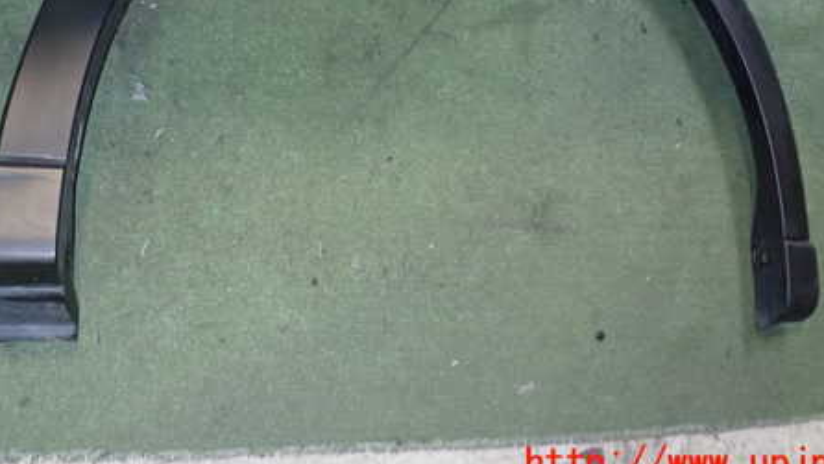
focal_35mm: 44
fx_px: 961
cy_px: 72
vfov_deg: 26.5
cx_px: 388
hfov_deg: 46.4
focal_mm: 5.4
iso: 320
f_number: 2.3
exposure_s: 1/30
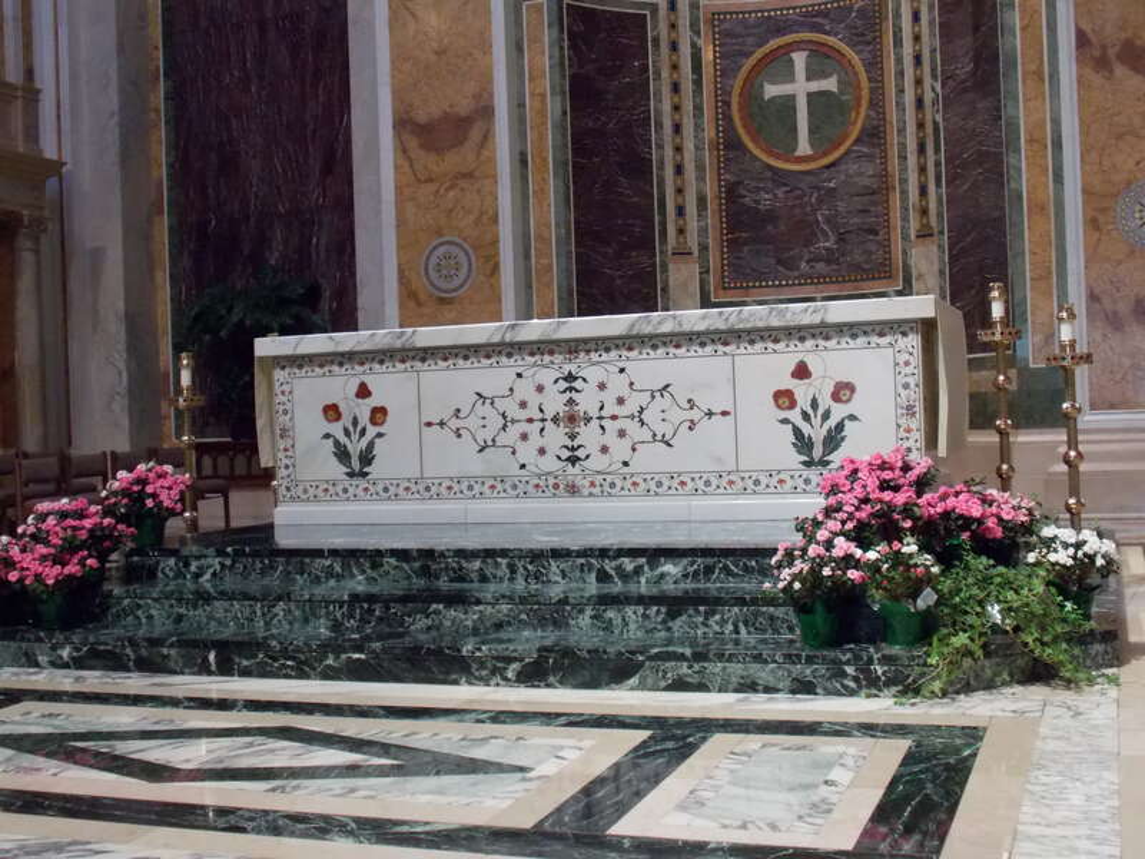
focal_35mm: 41
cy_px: 430
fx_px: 1356
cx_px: 572
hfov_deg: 45.8
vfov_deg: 35.1
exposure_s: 1/10
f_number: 3.6
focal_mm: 7.3
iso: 400
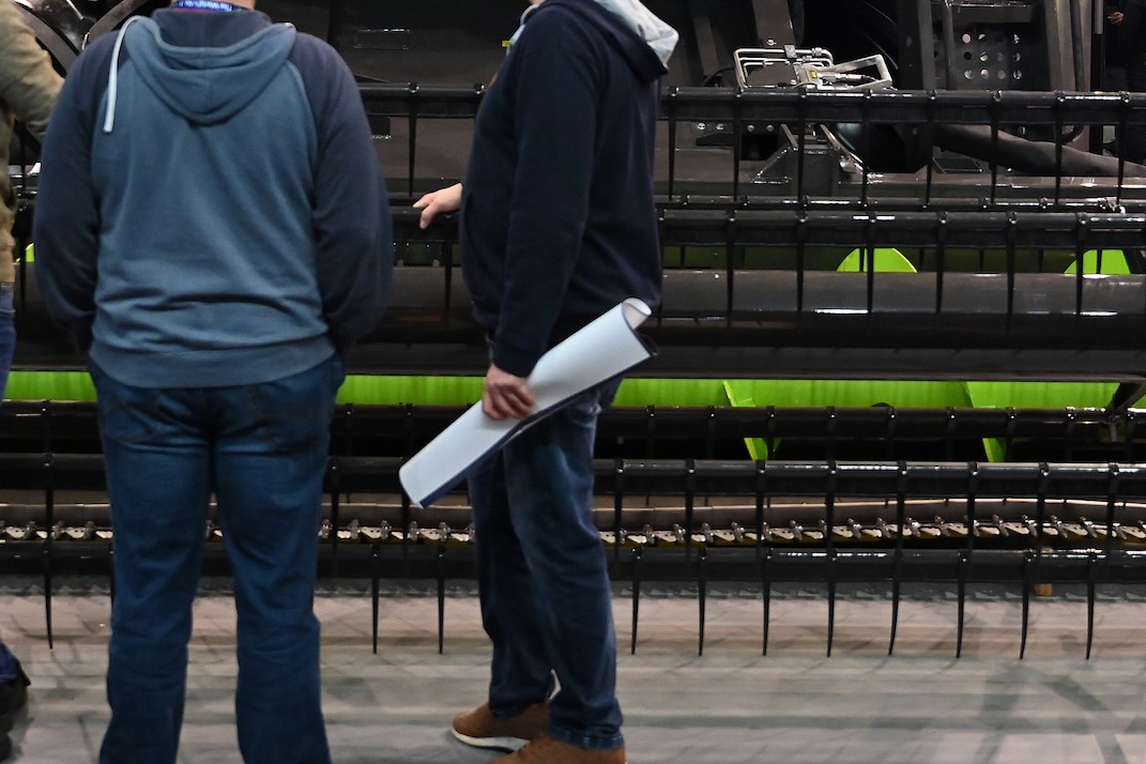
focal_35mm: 70
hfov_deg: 28.8
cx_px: 496
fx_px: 2228
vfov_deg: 19.1
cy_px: 52
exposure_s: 1/1000
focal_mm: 30
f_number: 2.8
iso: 1600
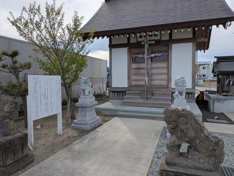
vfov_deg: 56.8
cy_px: 88
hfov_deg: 71.6
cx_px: 117
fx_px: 162
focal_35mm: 24
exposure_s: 1/2381
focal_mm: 4.53
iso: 27
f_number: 1.7
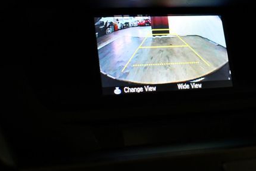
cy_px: 64
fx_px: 598
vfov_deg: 16.3
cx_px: 167
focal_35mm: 84
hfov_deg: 24.1
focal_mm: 28
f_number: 4.2
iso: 720
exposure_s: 1/250
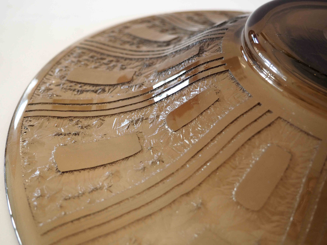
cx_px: 164
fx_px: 416
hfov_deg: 42.9
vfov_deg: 32.9
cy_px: 122
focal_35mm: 44
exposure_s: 1/60
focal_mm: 22
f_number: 4.2
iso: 800
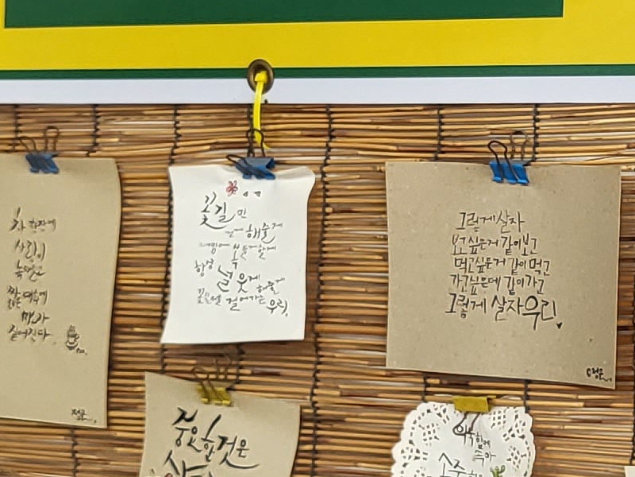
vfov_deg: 11.4
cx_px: 788
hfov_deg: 14.6
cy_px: 122
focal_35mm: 130
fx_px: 2385
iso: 125
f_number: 1.8
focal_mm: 4.25
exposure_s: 1/120
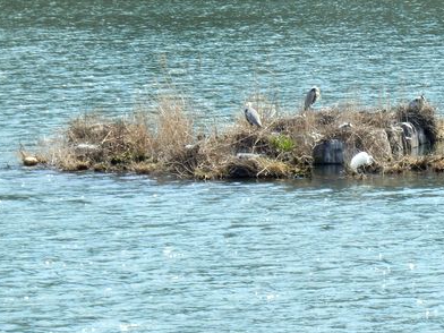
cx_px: 357
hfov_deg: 4.0
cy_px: 66
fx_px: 6285
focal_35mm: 490
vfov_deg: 3.0
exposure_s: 1/250
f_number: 5.8
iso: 80
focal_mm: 42.5
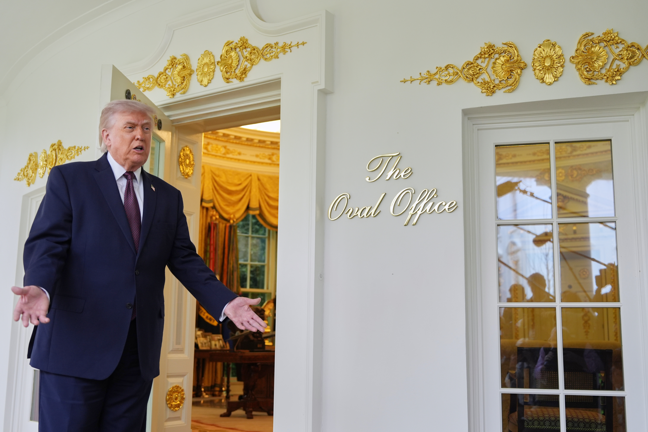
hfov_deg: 47.4
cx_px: 324
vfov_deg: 32.6
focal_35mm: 41
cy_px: 216
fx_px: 738
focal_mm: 41
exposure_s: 1/640
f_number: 2.8
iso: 500
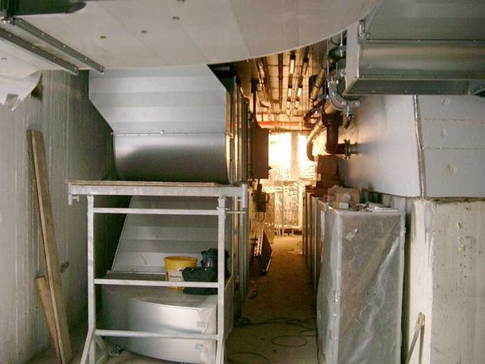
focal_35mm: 37
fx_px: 518
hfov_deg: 50.1
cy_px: 182
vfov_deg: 38.7
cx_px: 242
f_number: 2.6
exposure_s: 1/8
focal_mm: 7.6
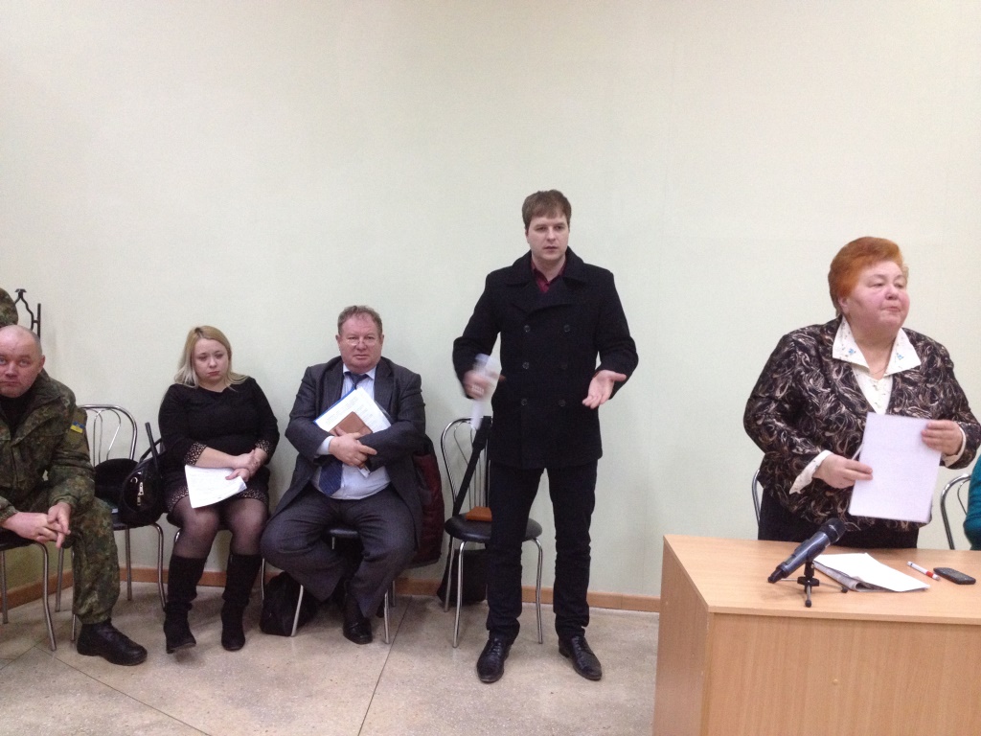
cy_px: 368
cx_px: 490
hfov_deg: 52.6
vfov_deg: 40.7
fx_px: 992
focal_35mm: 35
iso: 250
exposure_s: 1/20
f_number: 2.4
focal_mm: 4.28
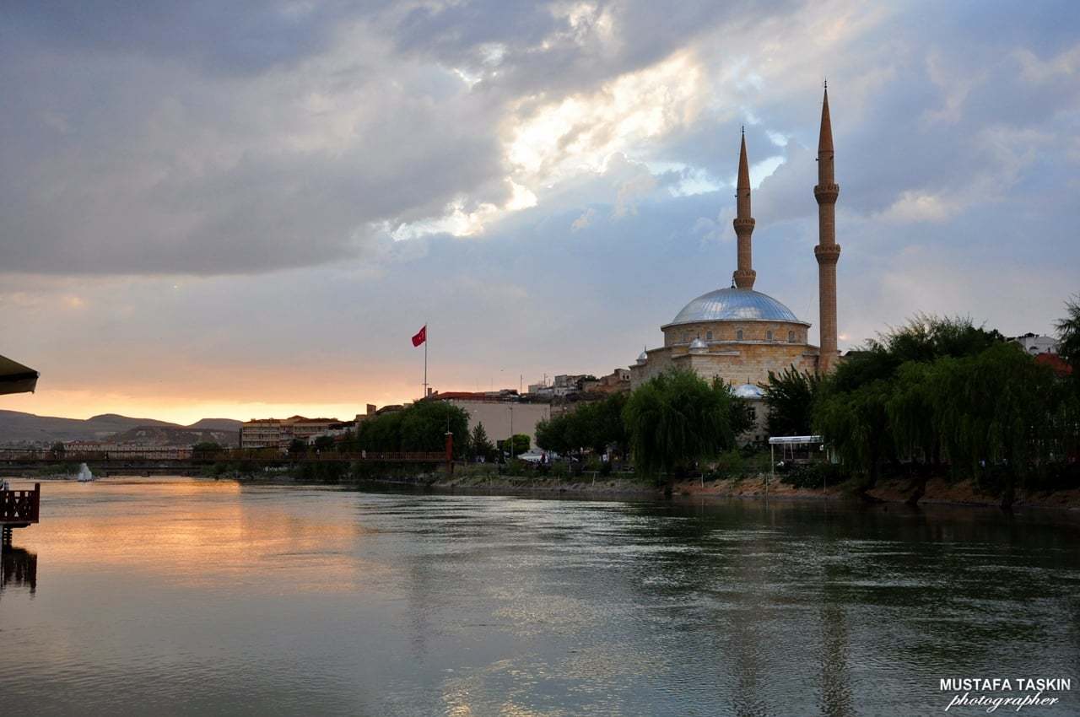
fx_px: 1348
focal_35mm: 45
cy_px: 358
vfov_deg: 29.8
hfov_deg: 43.7
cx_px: 540
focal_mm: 30
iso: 400
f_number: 7.1
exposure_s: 1/80
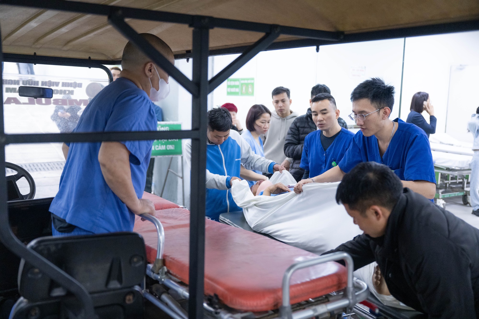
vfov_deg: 35.9
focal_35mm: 37
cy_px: 160
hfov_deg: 51.9
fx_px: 492
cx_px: 240
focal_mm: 37
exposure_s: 1/250
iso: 2500
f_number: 2.8
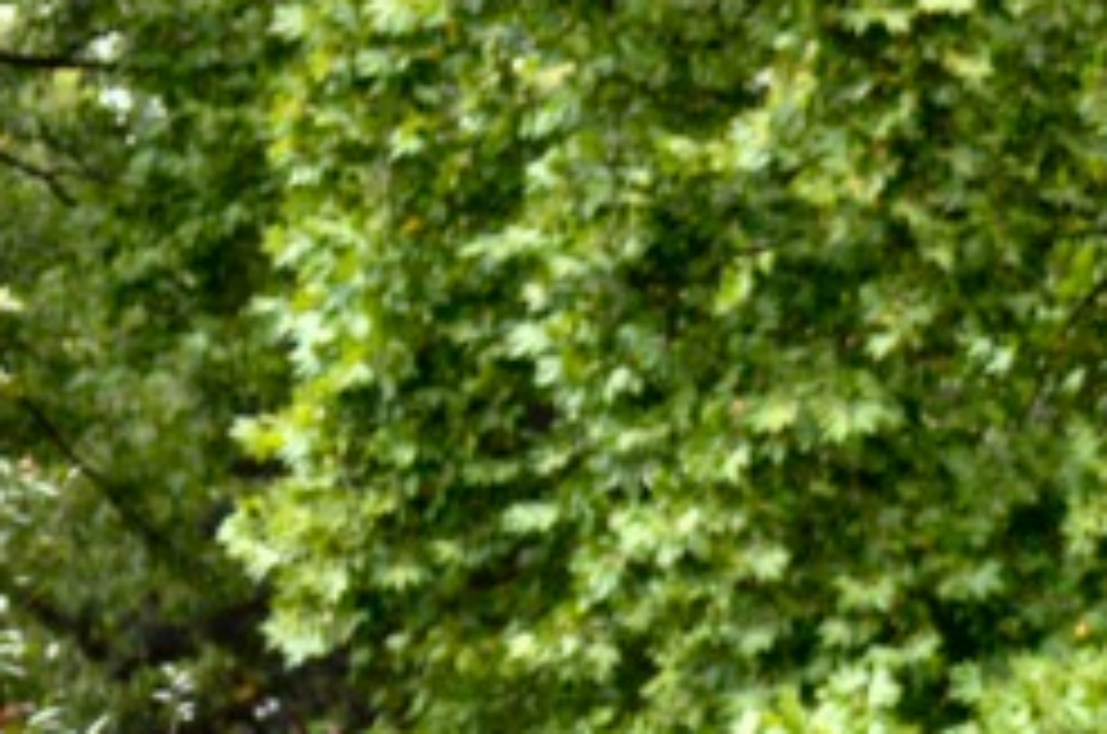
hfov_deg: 8.3
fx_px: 7488
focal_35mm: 244
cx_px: 1498
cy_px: 1128
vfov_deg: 5.6
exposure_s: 1/200
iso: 640
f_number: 5.6
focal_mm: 50
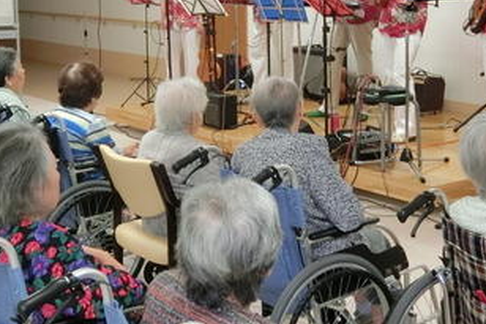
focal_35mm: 73
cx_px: 238
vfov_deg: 18.4
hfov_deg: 27.7
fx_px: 985
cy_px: 49
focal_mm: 6.4
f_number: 4
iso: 400
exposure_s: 1/80
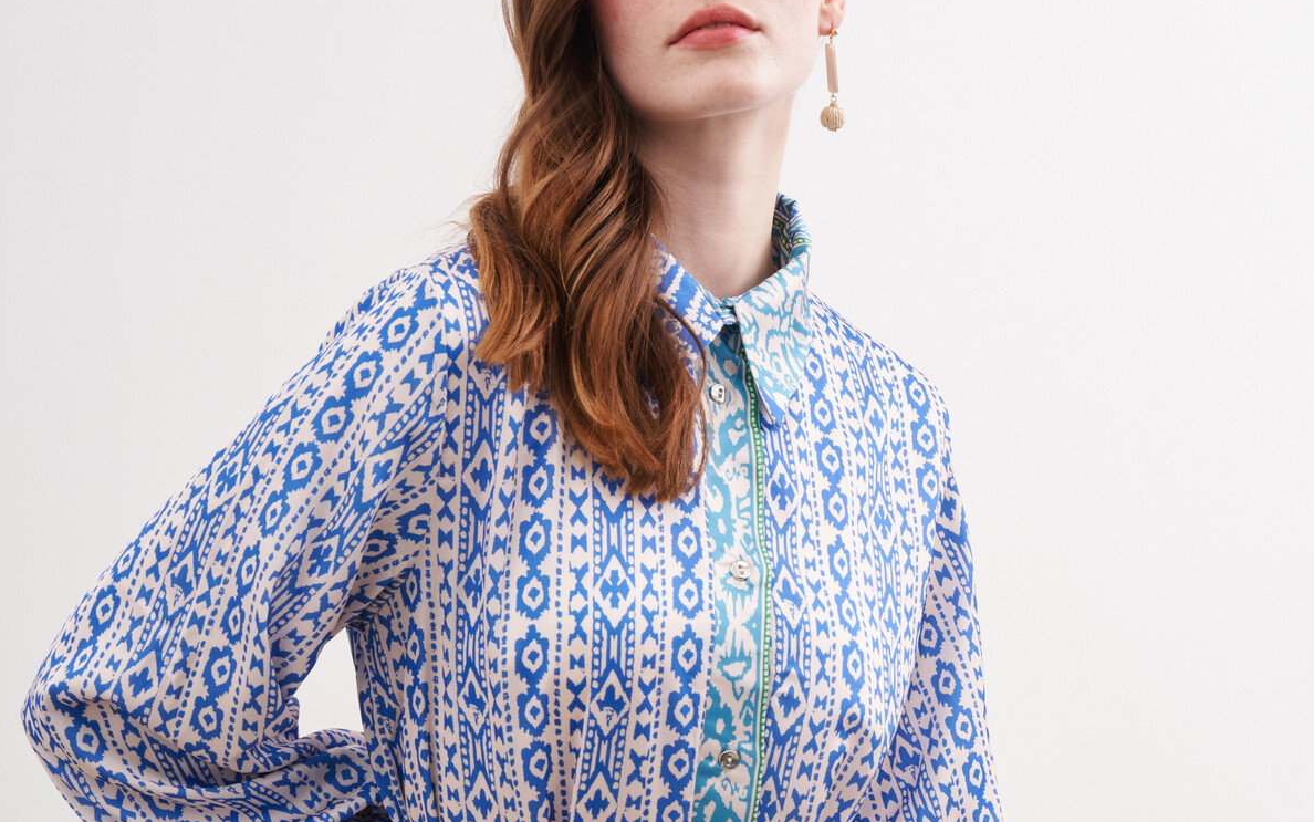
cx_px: 653
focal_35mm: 88
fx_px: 3152
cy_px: 574
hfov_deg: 23.5
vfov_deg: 14.8
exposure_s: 1/160
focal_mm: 57
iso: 400
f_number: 11
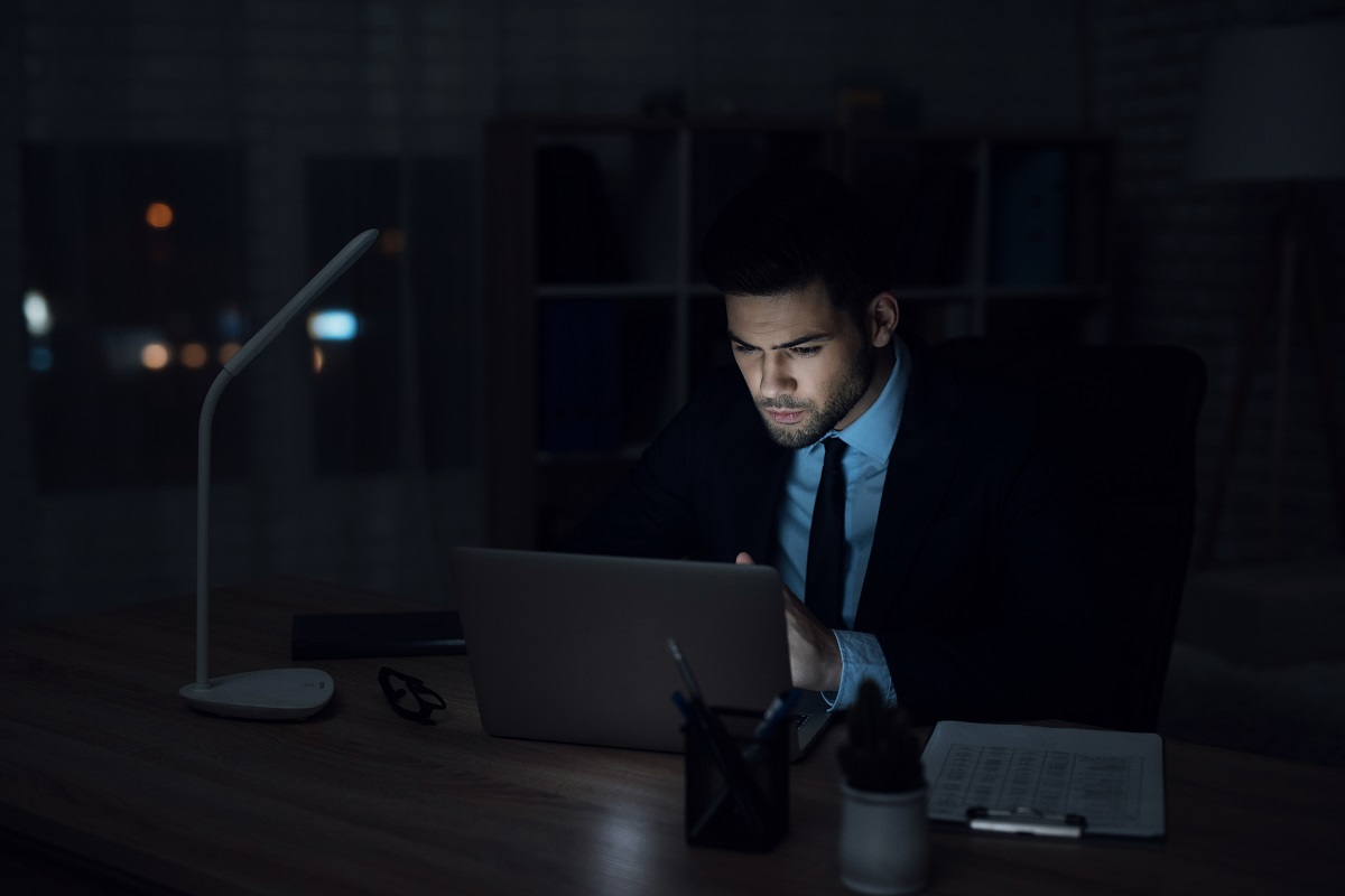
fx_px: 1868
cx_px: 672
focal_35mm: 50
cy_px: 448
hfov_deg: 39.6
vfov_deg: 27.0
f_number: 2
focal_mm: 50
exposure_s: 1/100
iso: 500
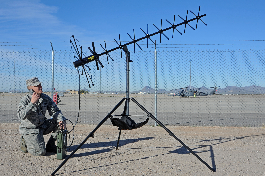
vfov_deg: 41.1
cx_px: 132
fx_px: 235
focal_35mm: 32
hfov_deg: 58.7
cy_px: 88
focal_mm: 32
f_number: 16
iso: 200
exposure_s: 1/160
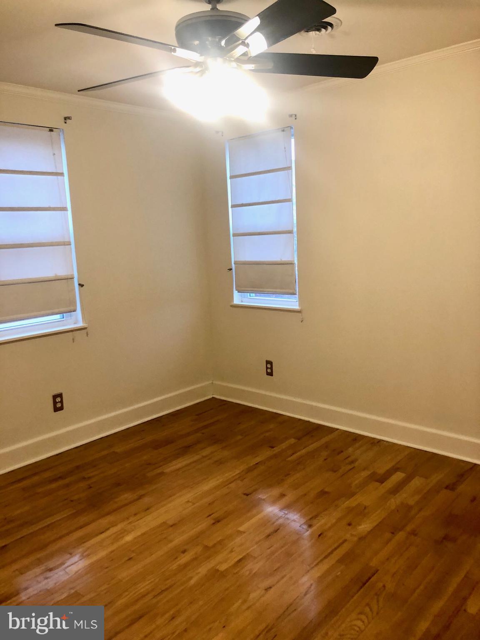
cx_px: 240
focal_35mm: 28
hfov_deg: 49.7
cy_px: 320
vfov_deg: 63.4
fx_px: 518
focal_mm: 4
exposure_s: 1/30
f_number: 1.8
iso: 32
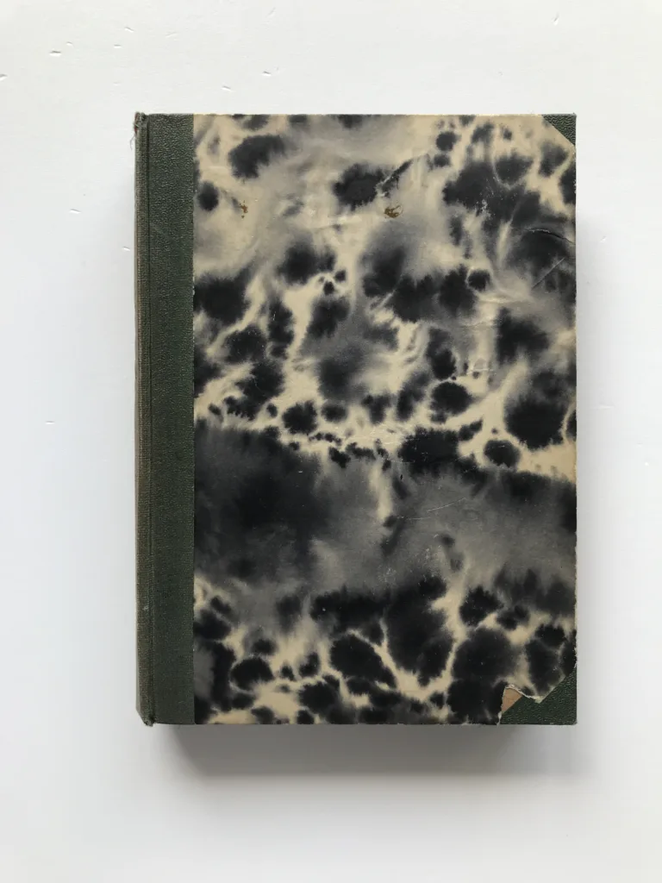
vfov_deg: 63.4
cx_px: 331
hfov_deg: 49.7
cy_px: 442
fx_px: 714
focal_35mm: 28
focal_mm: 3.99
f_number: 1.8
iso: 25
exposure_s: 1/100
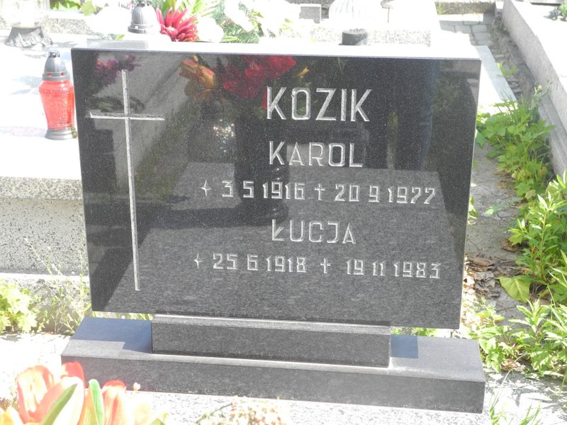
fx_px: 999
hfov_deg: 31.7
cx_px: 284
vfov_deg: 24.0
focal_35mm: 61
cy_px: 212
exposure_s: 1/160
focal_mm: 13
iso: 100
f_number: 3.5
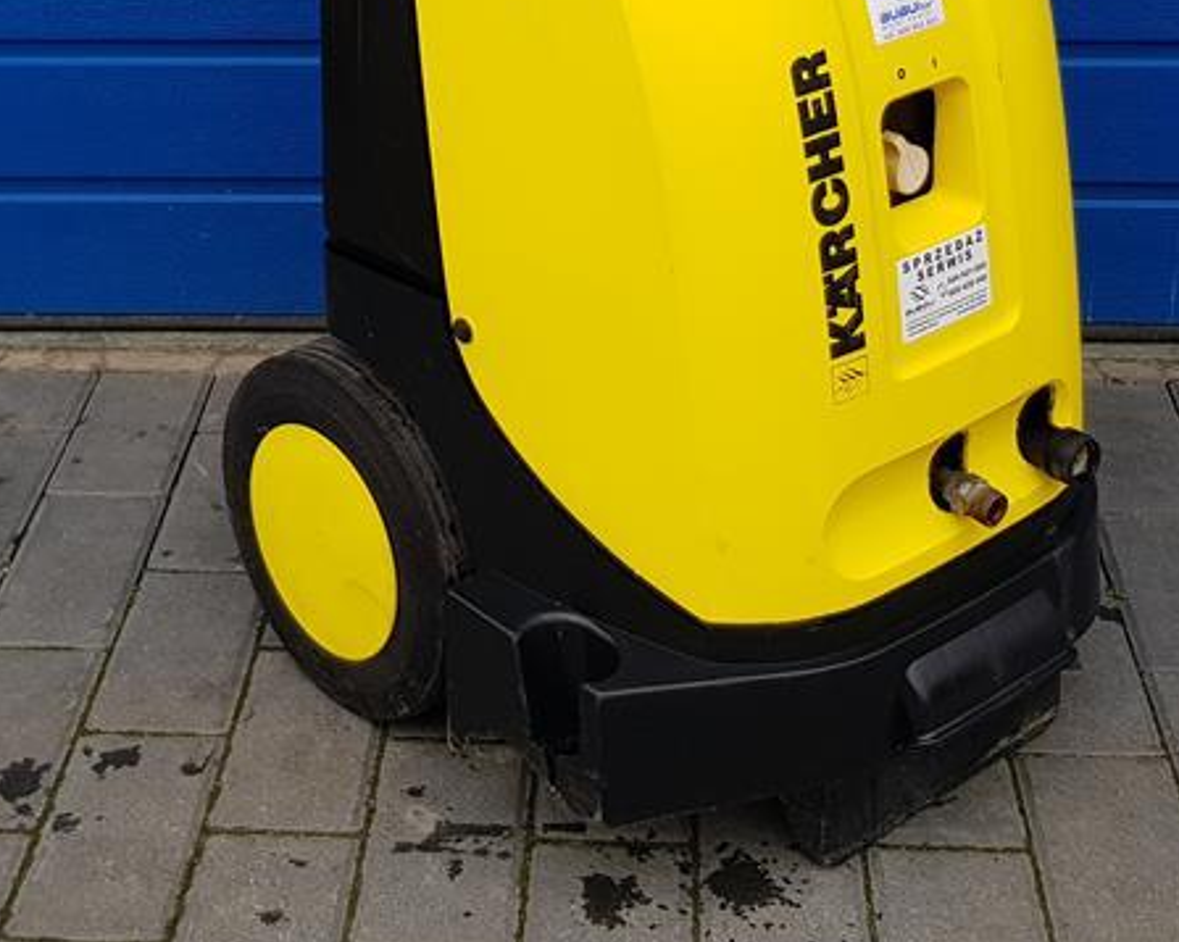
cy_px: 0
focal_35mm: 58
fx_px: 2023
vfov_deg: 25.0
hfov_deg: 32.4
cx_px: 505
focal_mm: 4.3
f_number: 1.7
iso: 40
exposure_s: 1/177
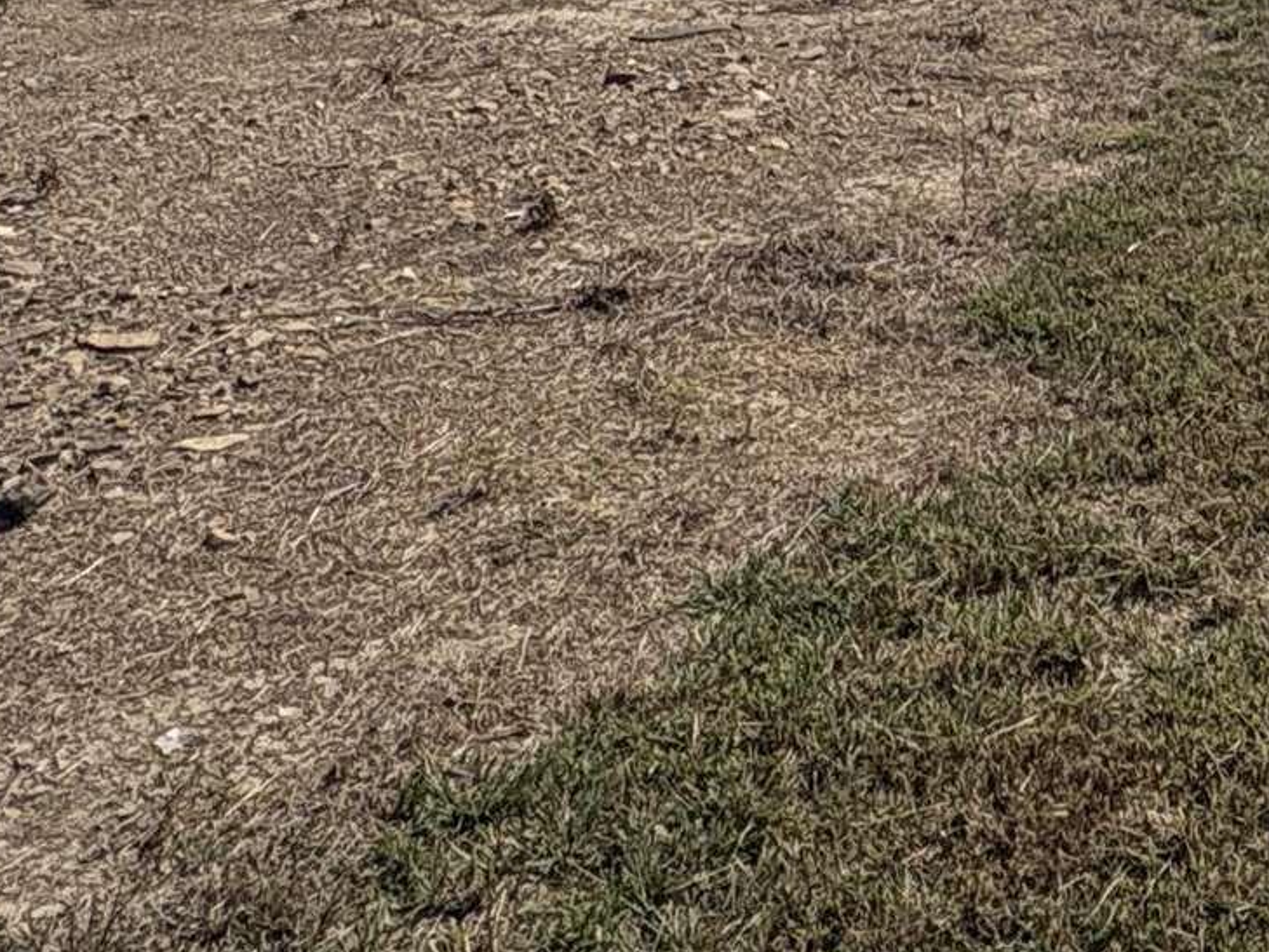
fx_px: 2163
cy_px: -658
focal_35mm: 59
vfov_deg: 19.7
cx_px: 1342
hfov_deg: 29.9
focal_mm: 2.22
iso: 50
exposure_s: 1/6135
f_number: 2.2
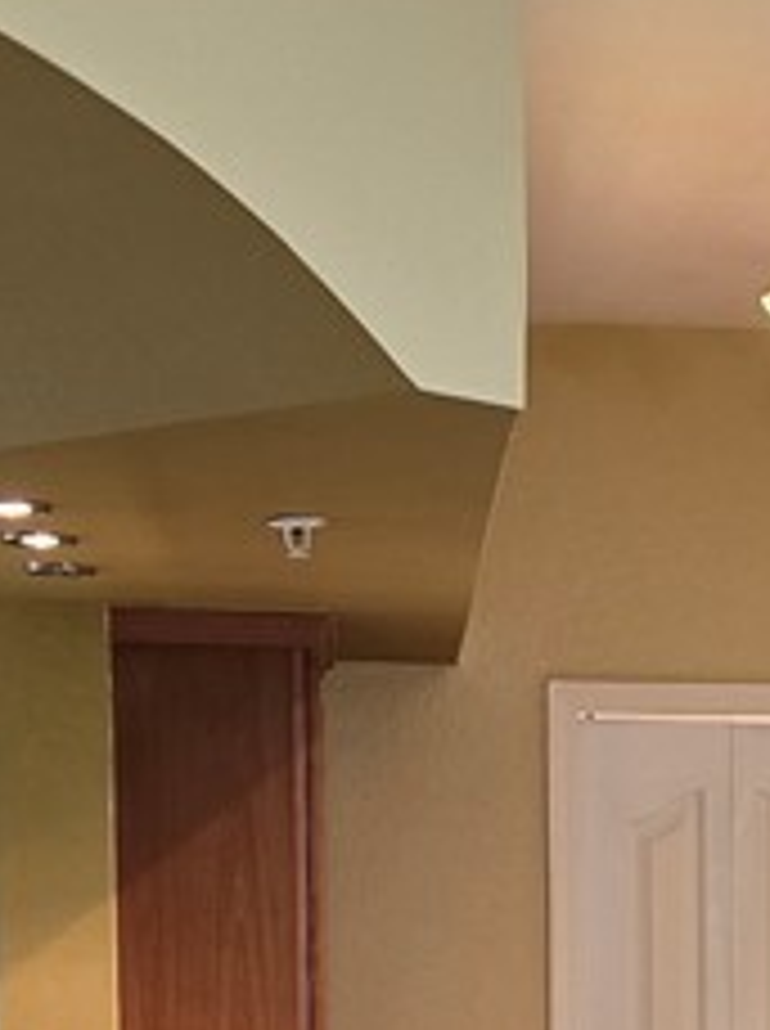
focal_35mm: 103
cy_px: 1376
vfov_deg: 17.8
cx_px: 784
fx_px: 3063
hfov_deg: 14.1
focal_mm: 6.3
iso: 500
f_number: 1.7
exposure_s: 1/120
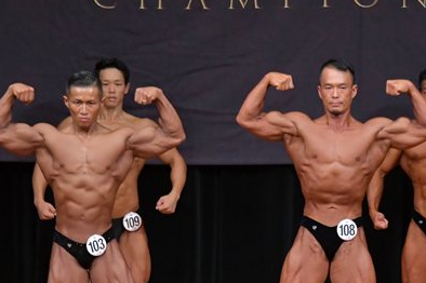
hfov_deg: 4.8
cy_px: 231
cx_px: 330
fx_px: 5048
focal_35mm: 427
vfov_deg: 3.2
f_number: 5.6
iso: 4000
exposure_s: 1/400
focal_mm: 145
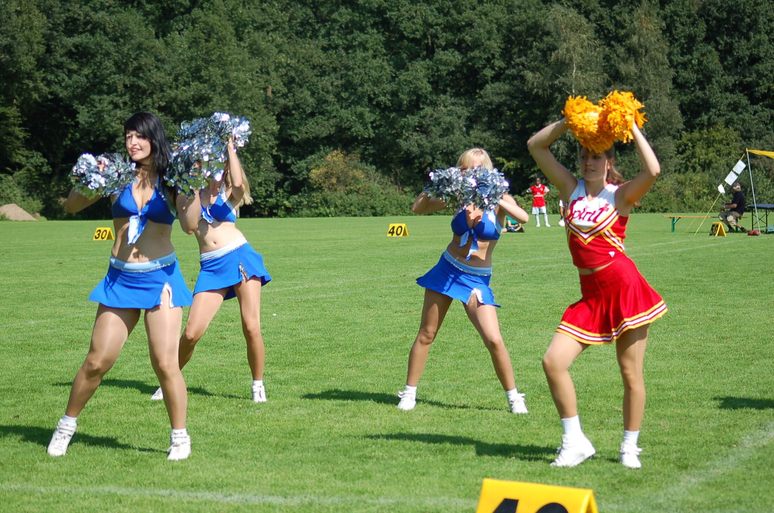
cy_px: 256
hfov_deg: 17.5
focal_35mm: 117
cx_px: 387
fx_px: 2511
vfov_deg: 11.7
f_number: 5
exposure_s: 1/1250
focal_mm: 78
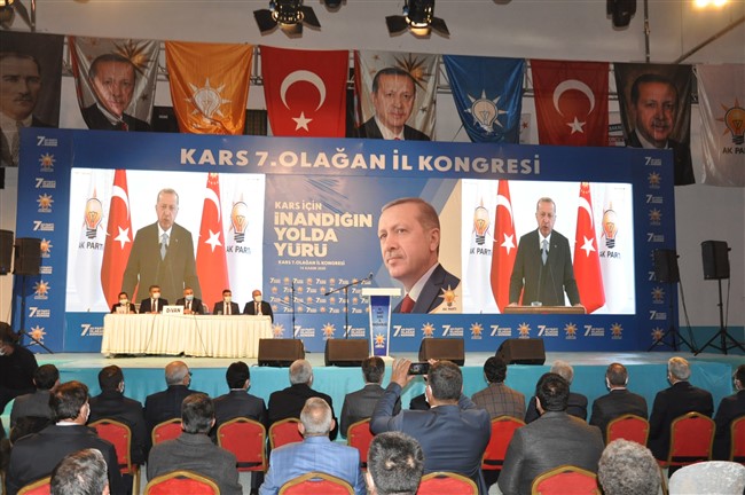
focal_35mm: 36
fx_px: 744
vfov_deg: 36.8
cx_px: 372
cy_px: 248
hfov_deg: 53.2
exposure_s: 1/125
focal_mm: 24
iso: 1250
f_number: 4.5
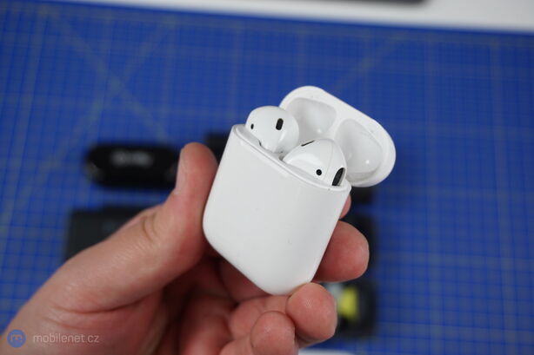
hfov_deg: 41.1
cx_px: 267
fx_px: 712
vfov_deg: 28.1
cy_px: 178
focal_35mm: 48
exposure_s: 1/60
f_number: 5
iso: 250
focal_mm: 32
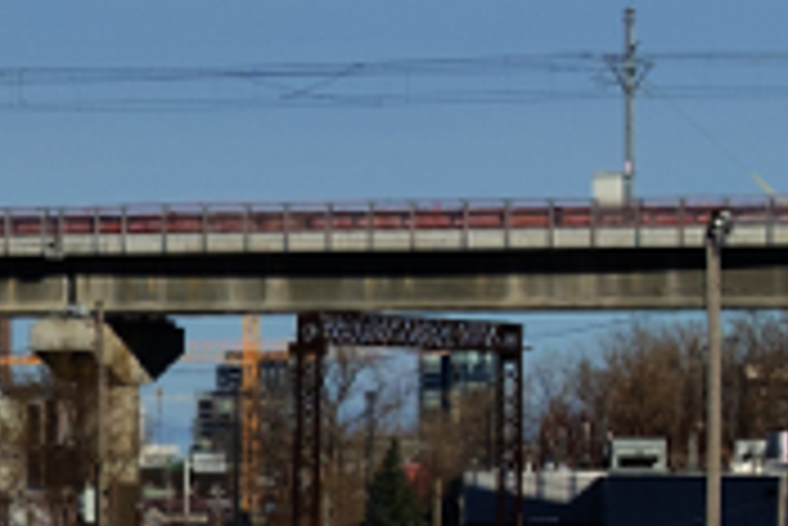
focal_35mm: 409
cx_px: -338
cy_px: 506
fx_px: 8960
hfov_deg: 5.0
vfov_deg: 3.4
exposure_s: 1/800
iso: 200
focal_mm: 56
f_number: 8
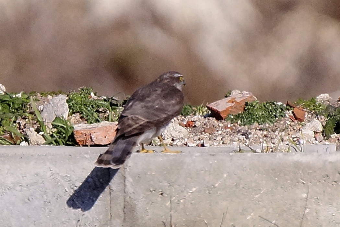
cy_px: 114
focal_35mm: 600
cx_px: 170
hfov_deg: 3.4
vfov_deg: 2.3
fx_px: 5668
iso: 2000
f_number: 6.3
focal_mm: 600
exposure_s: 1/6400
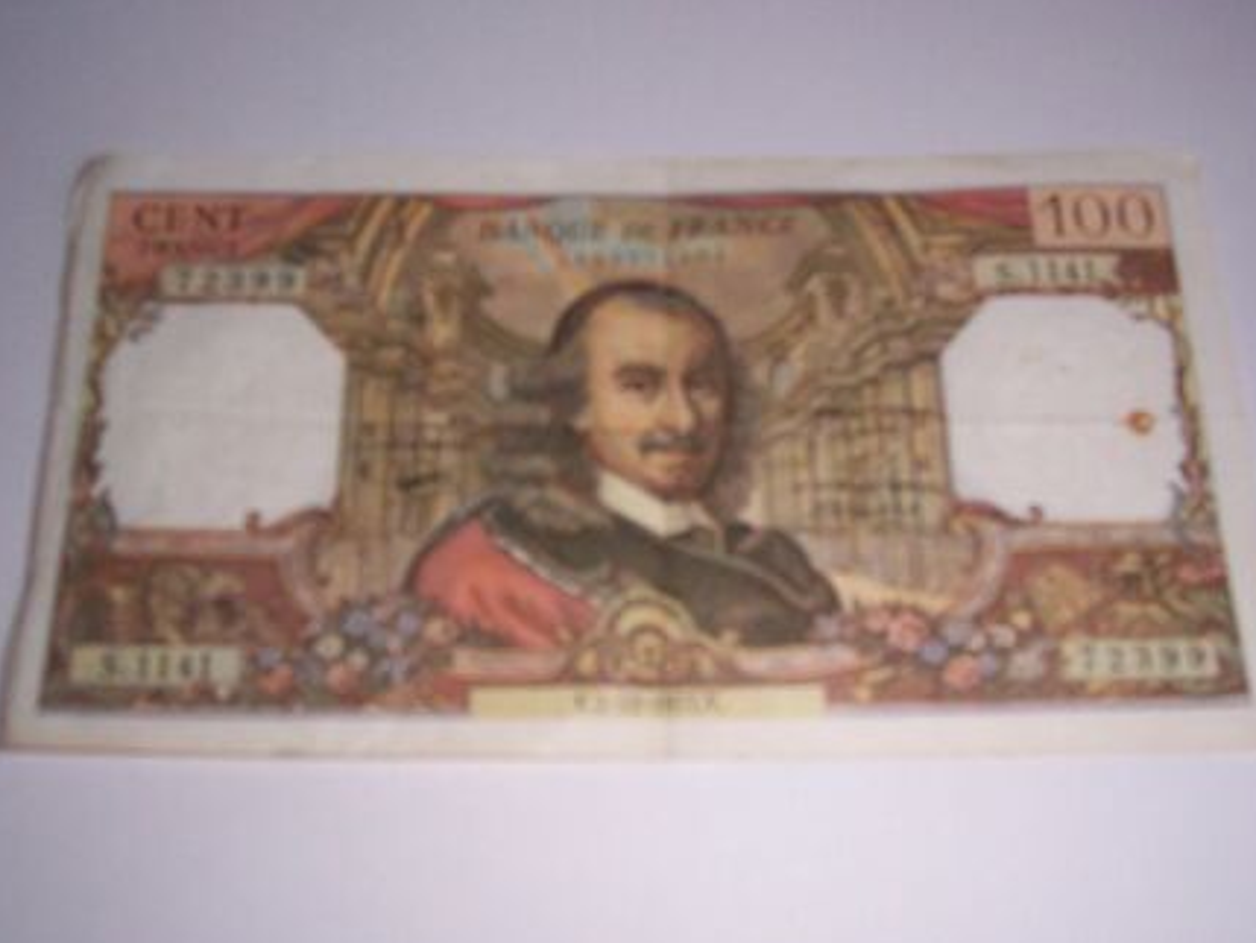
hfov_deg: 49.0
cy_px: 472
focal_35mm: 38
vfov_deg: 37.7
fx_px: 1379
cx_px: 621
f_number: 2.7
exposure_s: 1/60
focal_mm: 5.6
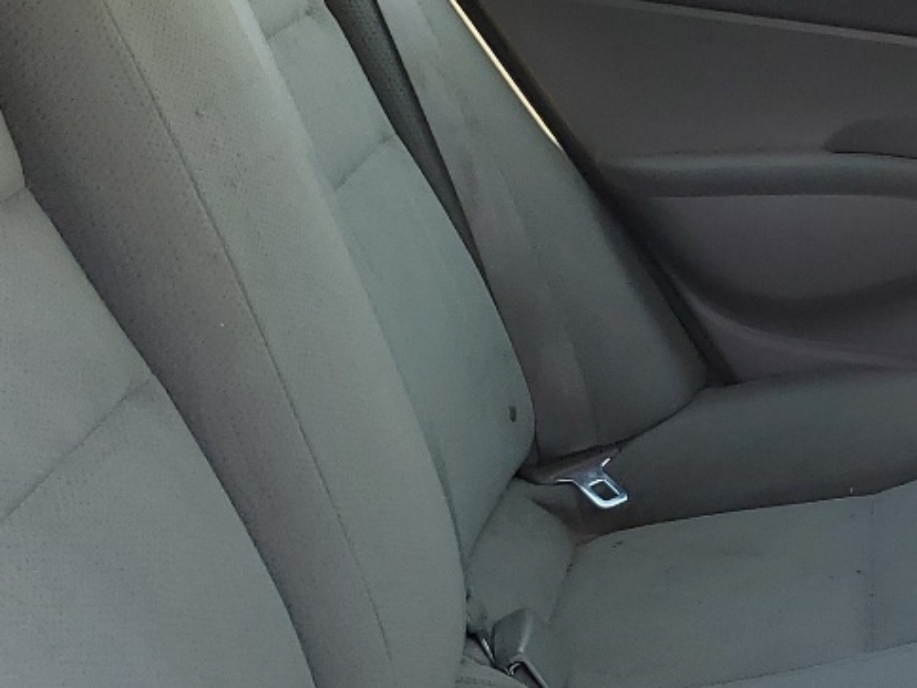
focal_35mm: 86
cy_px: 409
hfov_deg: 20.3
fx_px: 2278
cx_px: 1285
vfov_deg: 17.2
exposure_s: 1/435
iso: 50
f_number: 1.5
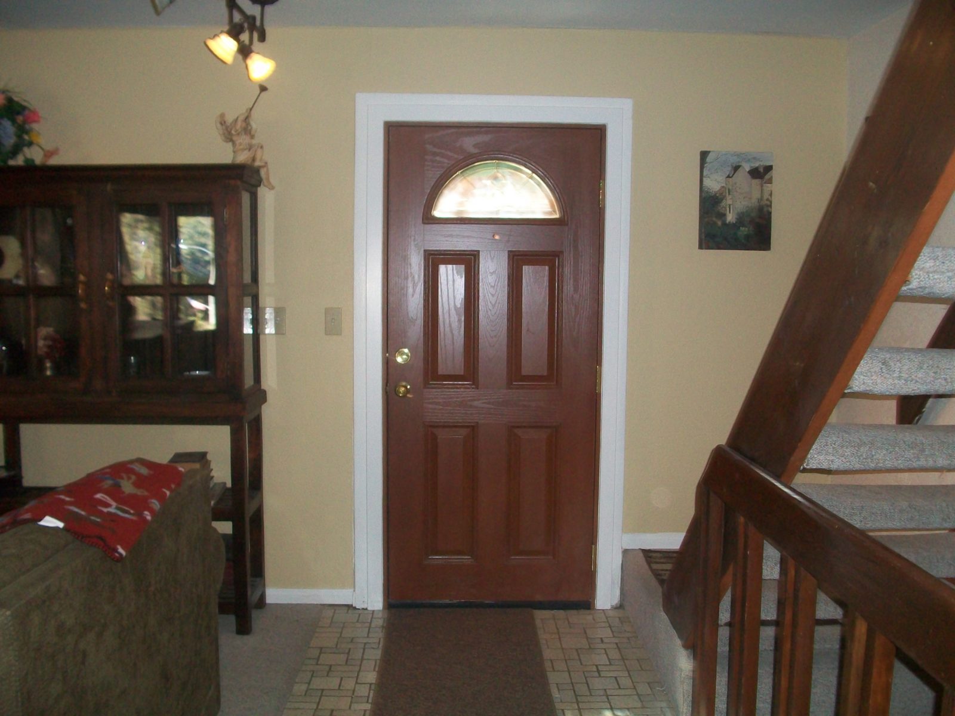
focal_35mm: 34
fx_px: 938
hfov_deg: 54.0
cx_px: 478
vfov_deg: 41.8
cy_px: 358
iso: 160
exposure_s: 1/60
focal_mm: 5.7
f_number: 2.8
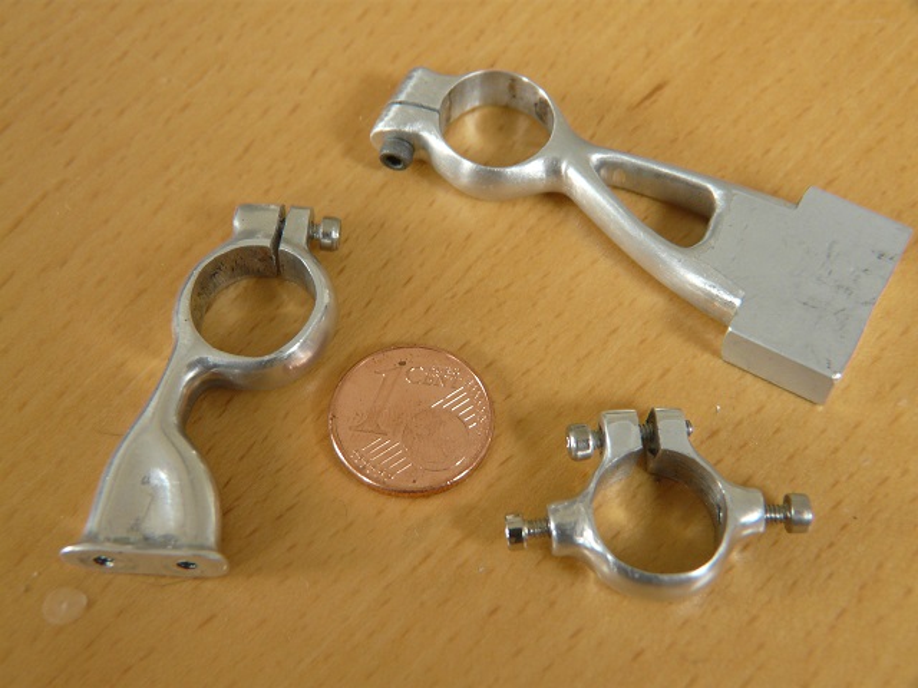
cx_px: 459
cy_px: 344
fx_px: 1140
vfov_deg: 33.6
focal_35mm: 43
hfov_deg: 43.9
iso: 100
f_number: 3.2
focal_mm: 7
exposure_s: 1/20
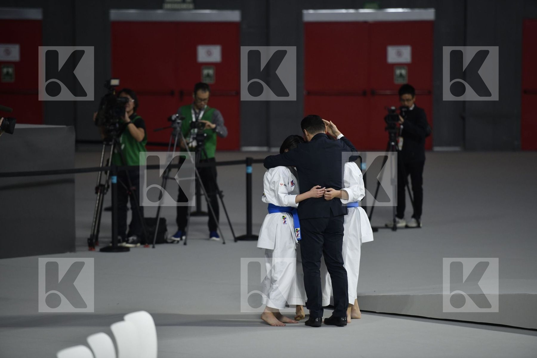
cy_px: 179
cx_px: 268
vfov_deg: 6.9
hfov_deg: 10.3
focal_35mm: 200
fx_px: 2983
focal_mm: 200
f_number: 2.8
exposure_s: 1/320
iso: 800
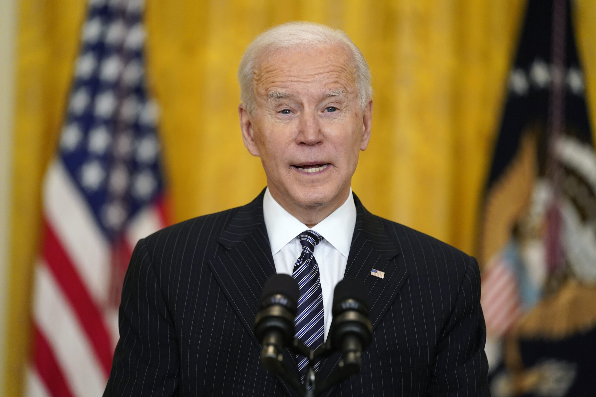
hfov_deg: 11.0
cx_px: 298
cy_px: 198
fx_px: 3096
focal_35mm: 187
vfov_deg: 7.3
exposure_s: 1/400
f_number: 2.8
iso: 4000
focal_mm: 187
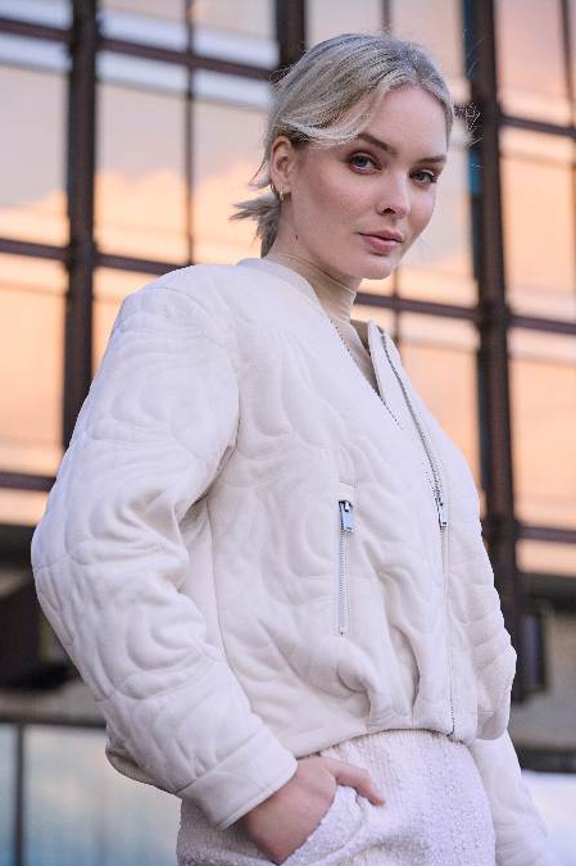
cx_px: 280
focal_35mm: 83
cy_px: 427
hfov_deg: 16.4
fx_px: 1995
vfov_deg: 24.5
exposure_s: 1/400
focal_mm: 80
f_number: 5
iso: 500
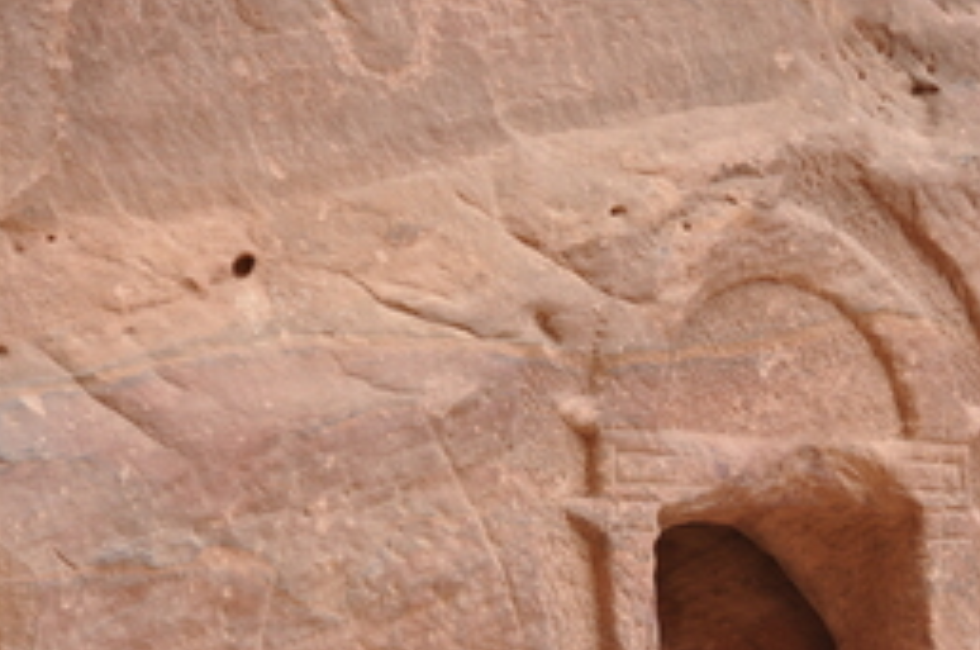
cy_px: 483
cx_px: 771
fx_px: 5570
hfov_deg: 10.0
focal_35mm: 205
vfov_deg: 6.7
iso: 200
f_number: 5
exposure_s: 1/125
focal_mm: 80
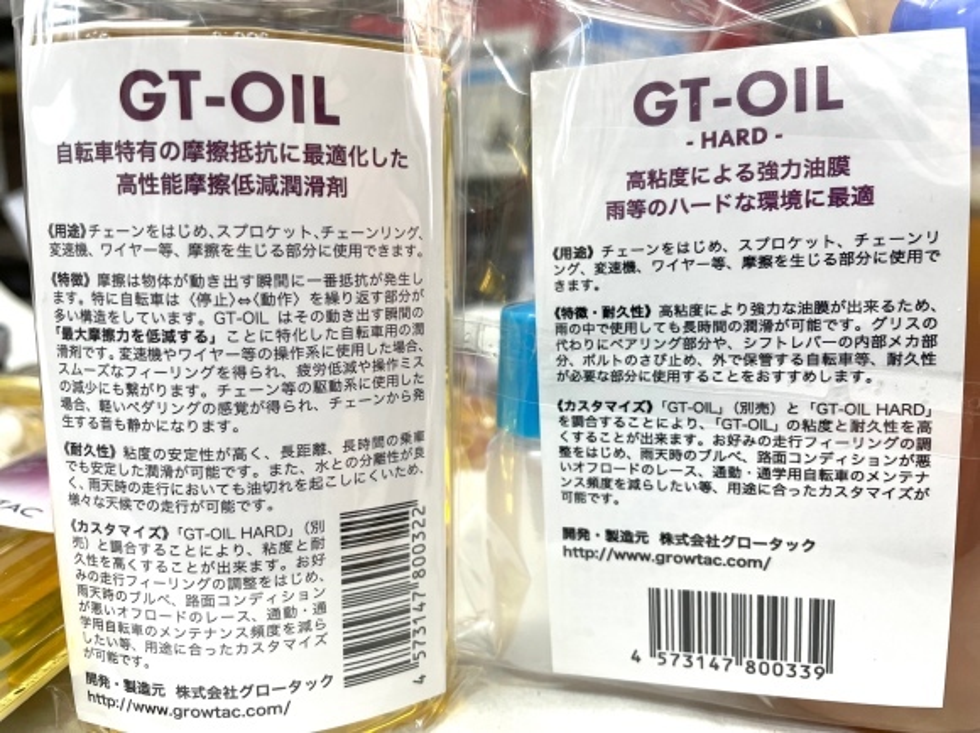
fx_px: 735
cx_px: 490
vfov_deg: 53.0
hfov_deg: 67.3
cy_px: 366
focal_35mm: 26
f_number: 1.6
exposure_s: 1/120
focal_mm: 4.2
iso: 125
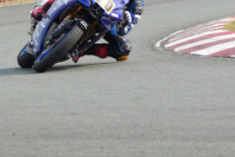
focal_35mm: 453
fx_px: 2961
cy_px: 1
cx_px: 100
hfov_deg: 4.5
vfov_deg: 3.0
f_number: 5
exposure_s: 1/400
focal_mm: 75
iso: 100
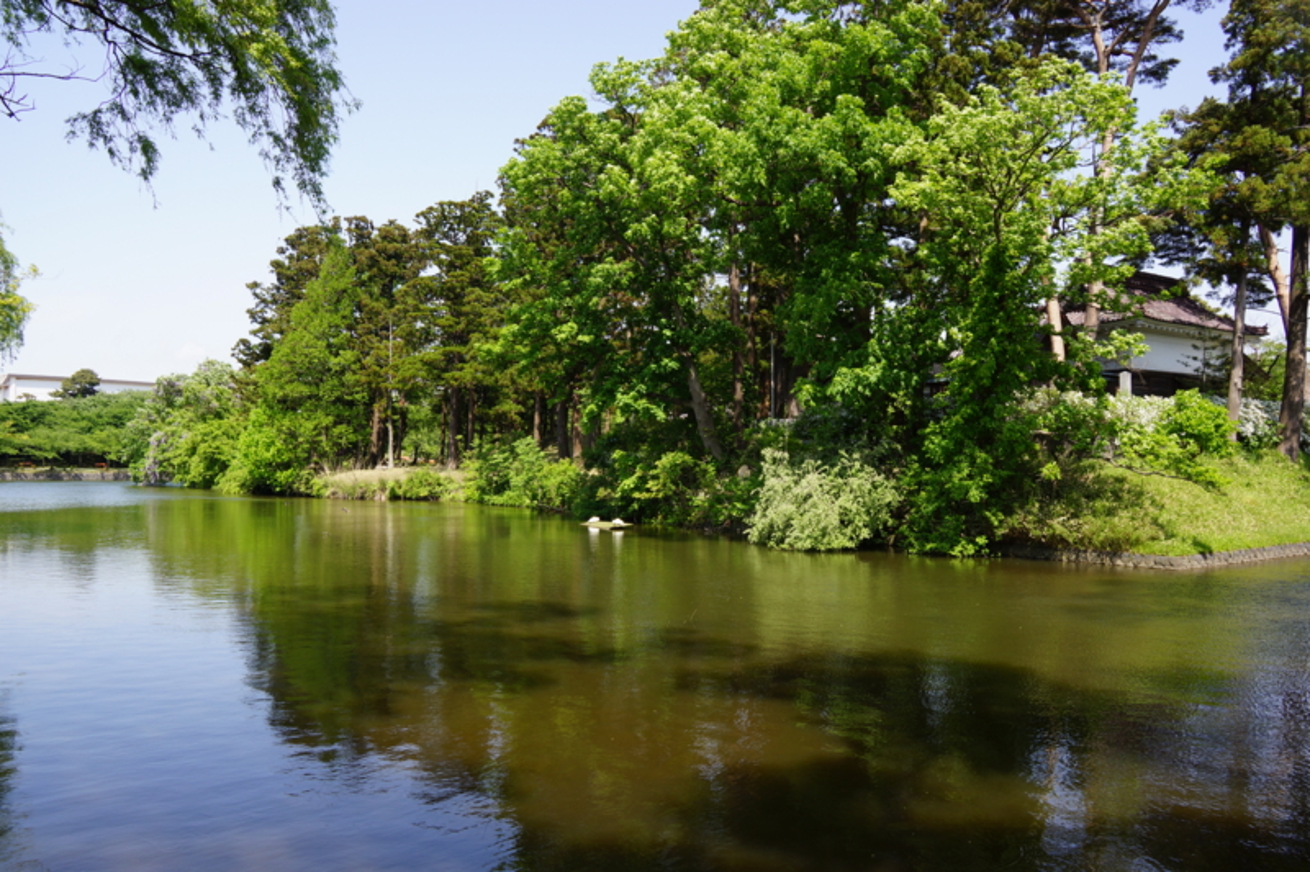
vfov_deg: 47.9
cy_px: 436
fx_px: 982
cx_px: 655
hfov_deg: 67.4
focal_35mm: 27
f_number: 9
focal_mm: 18
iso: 100
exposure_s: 1/100
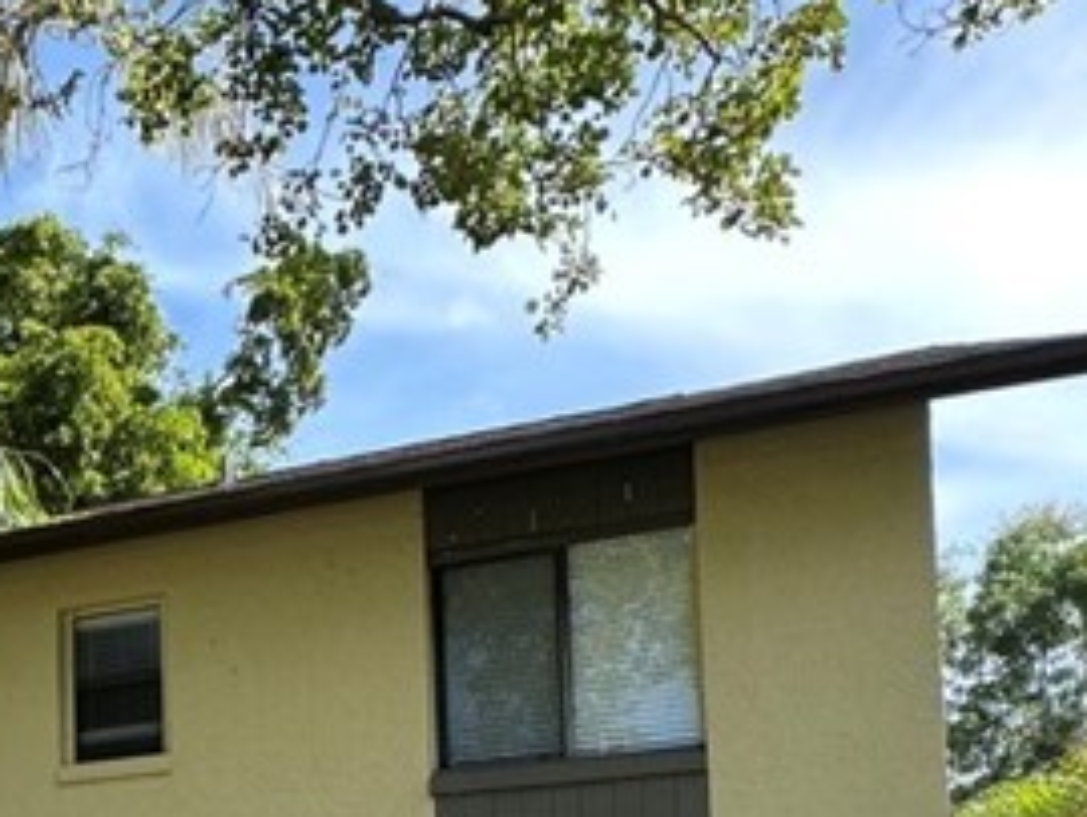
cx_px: -181
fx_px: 1666
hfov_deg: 31.1
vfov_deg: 24.3
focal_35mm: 53
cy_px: 1046
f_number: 2.2
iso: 40
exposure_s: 1/504
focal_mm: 2.22
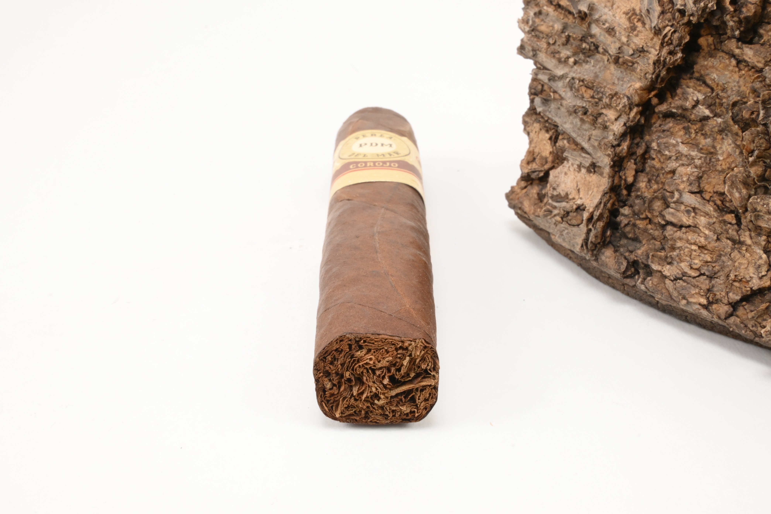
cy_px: 257
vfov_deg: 32.4
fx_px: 883
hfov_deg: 47.2
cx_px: 386
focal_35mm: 41
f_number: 22
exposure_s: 1/15
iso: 640
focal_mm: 27.5
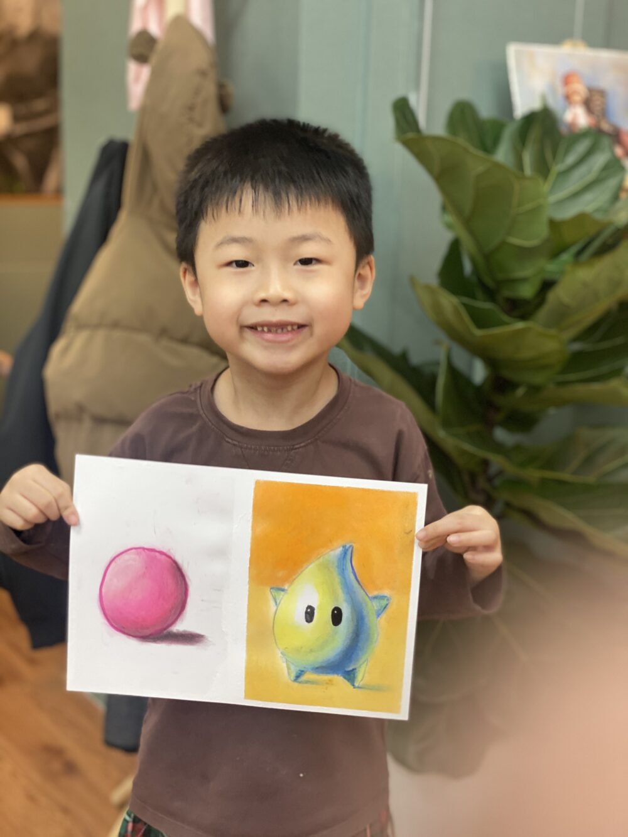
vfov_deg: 36.8
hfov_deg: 28.0
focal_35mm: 52
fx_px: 1258
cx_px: 314
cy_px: 418
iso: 200
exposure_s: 1/100
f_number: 2
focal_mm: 6
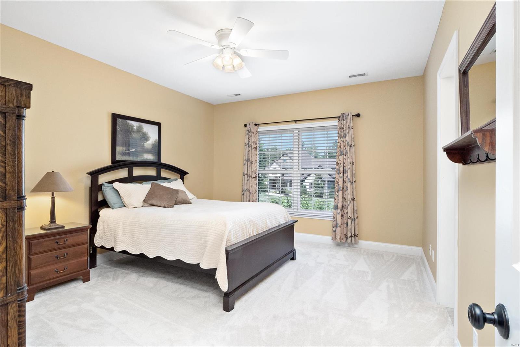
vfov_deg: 67.4
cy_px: 174
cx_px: 260
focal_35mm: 18
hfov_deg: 90.0
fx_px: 260
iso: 400
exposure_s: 1/200
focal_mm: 9
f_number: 8
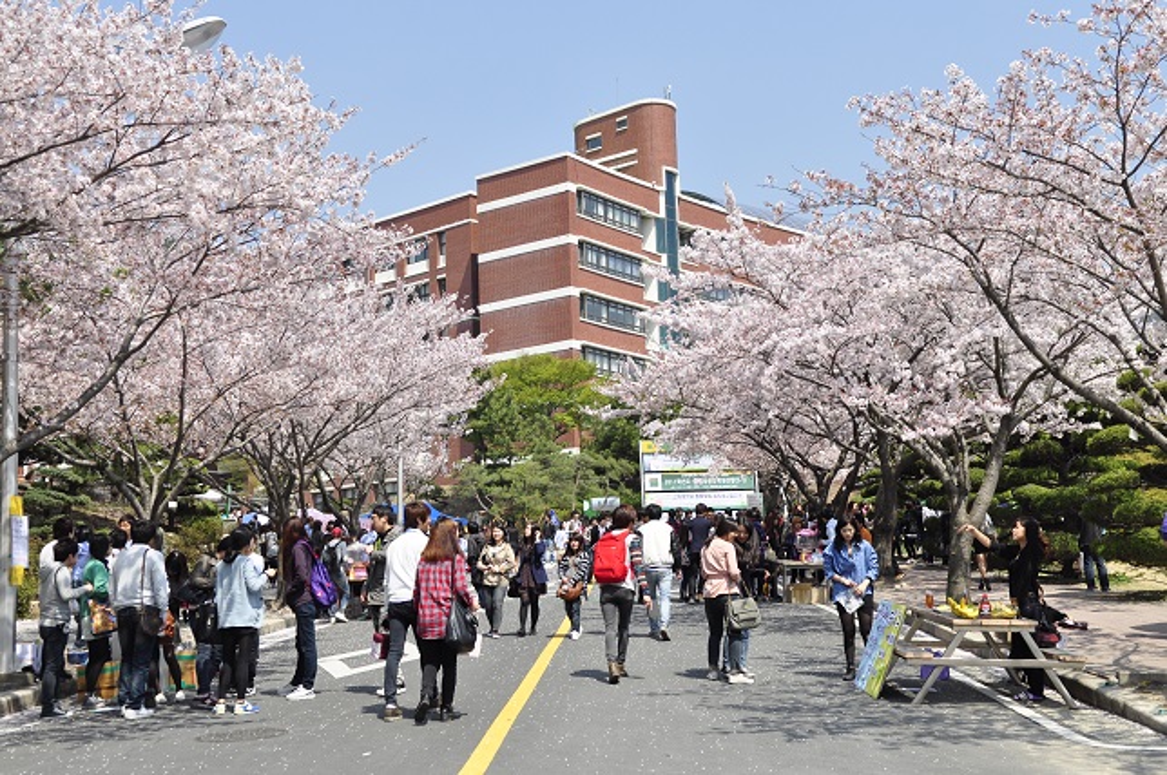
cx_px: 584
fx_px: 1457
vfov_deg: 29.8
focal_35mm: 45
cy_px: 388
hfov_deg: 43.6
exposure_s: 1/1600
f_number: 5
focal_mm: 30
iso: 250
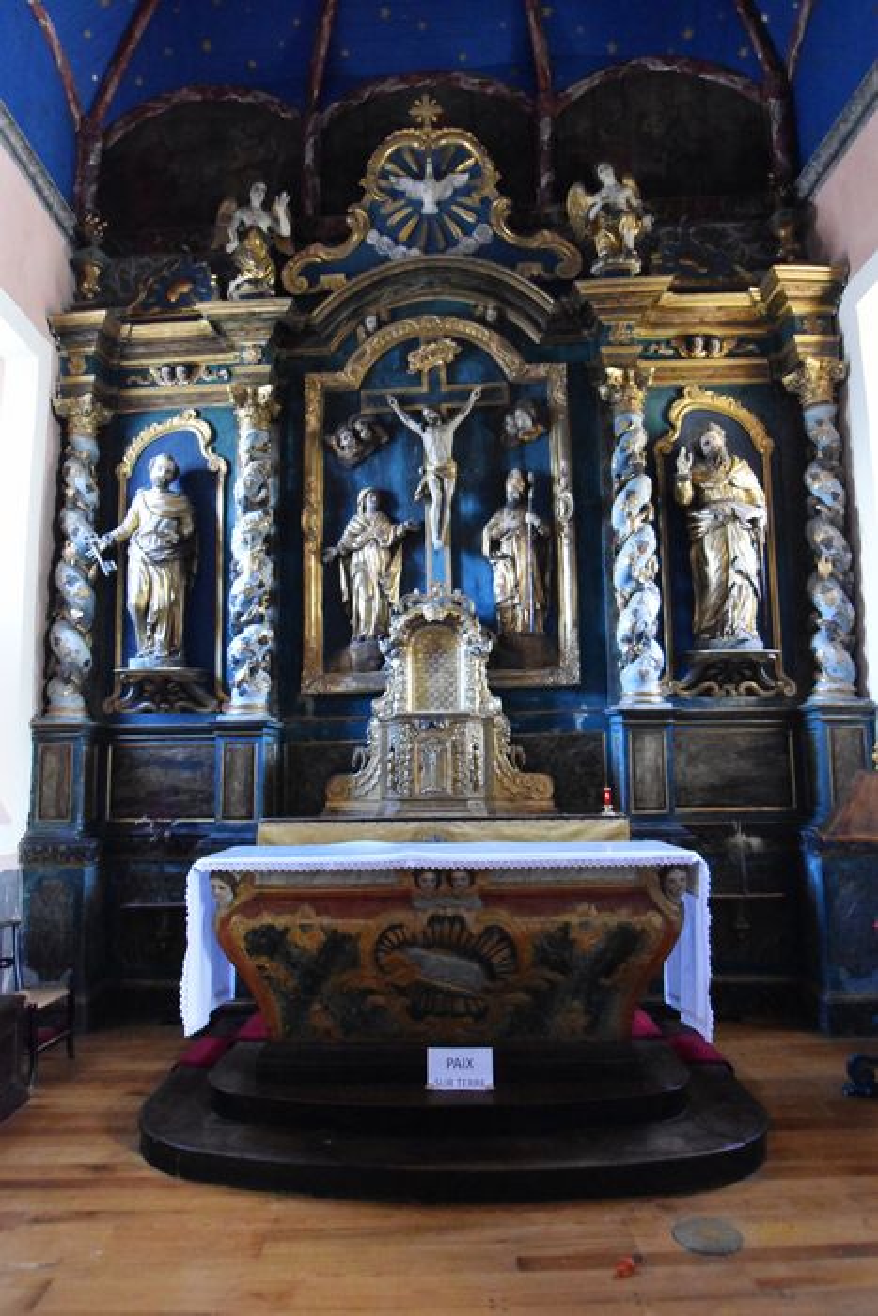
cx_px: 439
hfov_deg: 59.5
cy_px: 658
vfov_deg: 81.2
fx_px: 768
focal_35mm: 21
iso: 10000
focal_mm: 14
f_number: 4
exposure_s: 1/60
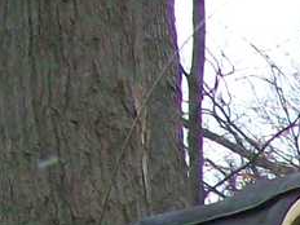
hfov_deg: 7.5
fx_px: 2019
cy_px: 721
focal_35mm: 233
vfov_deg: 5.8
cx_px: 884
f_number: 2.7
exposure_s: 1/143
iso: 200
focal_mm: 6
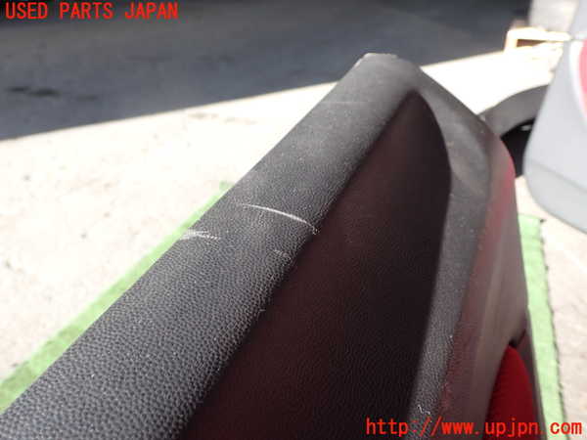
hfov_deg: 60.0
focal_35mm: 30
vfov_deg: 46.8
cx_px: 294
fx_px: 509
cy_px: 220
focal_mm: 5.4
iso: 100
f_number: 3.2
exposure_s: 1/125
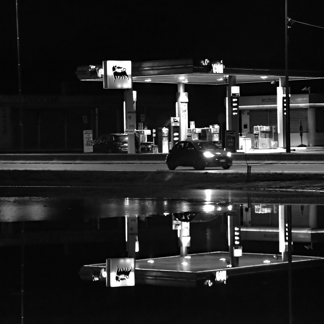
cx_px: 186
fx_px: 2711
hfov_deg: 6.8
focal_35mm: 256
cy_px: 163
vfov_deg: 6.8
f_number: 2.8
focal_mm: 200
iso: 6400
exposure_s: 1/200
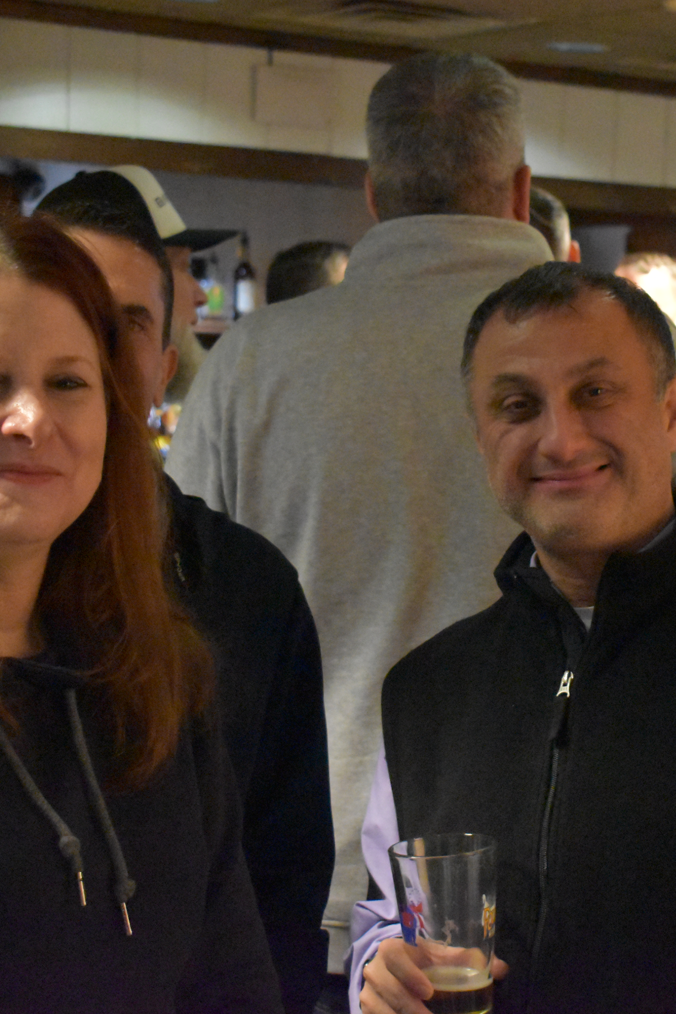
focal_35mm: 82
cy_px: 512
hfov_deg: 16.5
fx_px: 2309
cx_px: 564
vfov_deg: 24.8
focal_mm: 36
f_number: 4.8
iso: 11400
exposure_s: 1/60
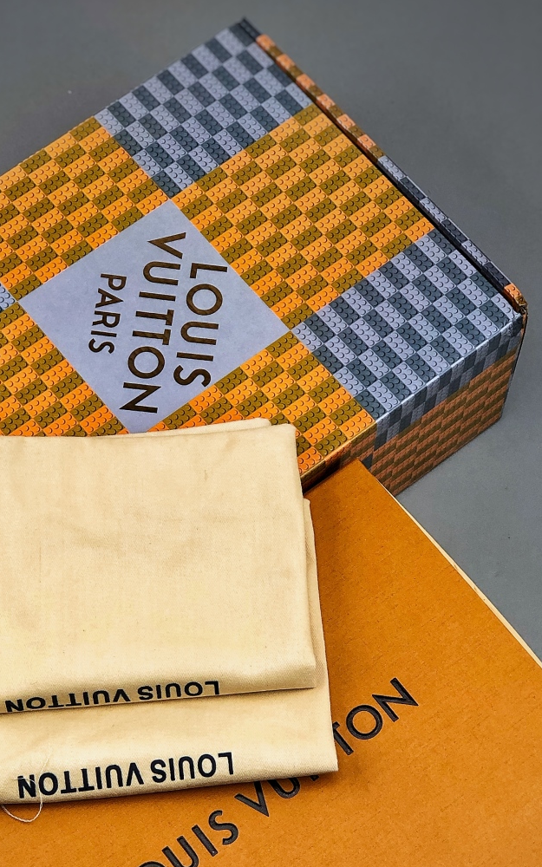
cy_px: 591
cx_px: 197
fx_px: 2056
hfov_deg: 15.0
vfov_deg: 23.7
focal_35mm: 87
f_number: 2.8
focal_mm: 6.6
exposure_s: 1/100
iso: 25
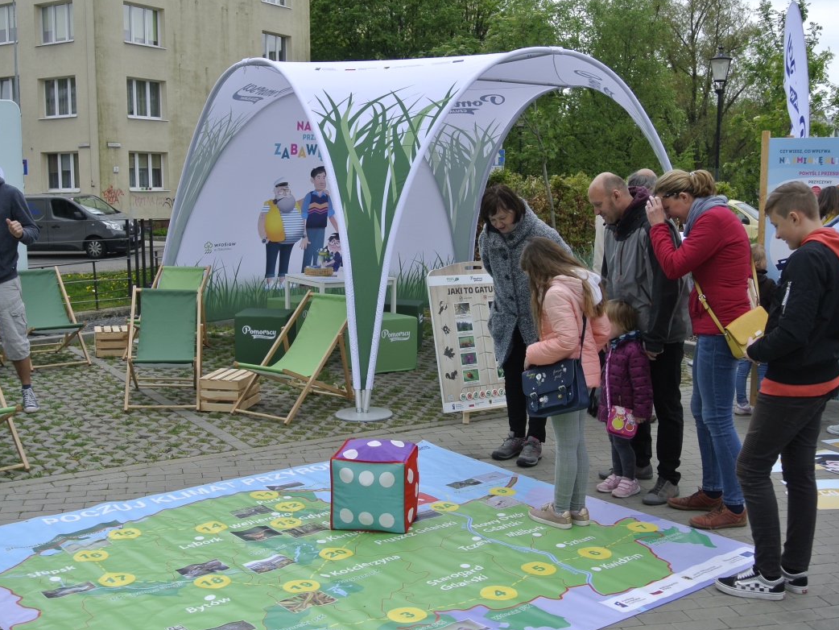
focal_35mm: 41
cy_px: 319
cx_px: 415
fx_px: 994
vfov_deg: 35.1
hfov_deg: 45.8
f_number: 4
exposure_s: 1/250
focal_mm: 14
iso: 100
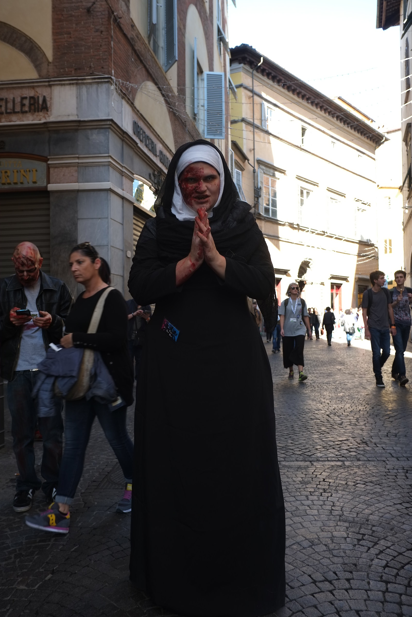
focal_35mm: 27
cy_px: 308
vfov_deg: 67.4
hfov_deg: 47.9
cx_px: 206
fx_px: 463
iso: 100
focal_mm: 18
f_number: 4
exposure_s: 1/75
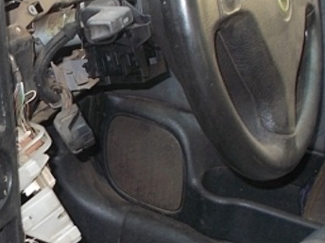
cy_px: 155
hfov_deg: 20.4
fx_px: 864
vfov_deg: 16.0
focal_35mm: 92
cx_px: -20
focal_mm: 4.6
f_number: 3.2
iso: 80
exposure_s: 1/40
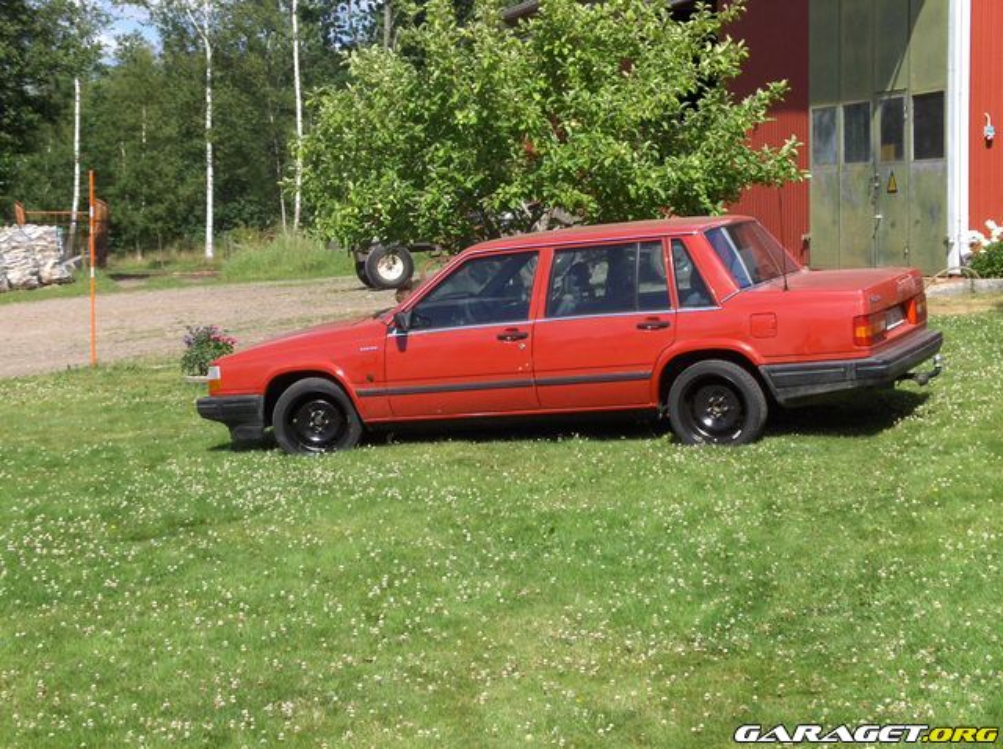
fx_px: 1823
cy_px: 374
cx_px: 502
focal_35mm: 63
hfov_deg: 30.8
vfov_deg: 23.2
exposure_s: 1/690
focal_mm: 13
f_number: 5
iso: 100
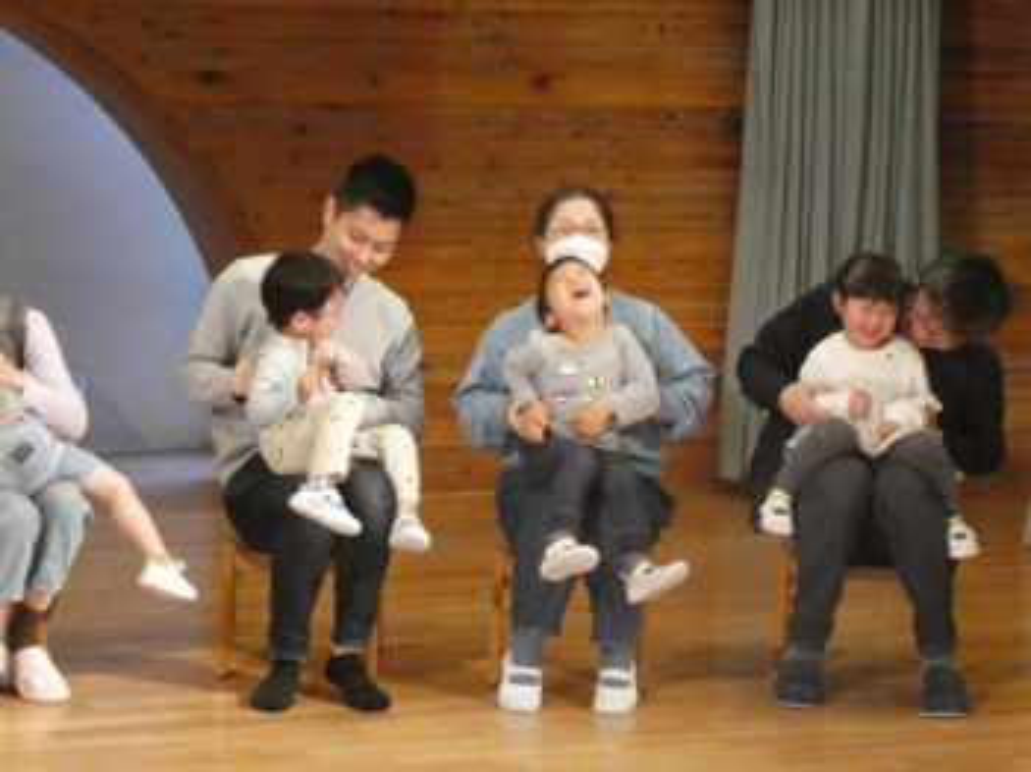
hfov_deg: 14.6
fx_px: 4018
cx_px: 516
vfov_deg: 11.0
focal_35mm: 135
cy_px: 386
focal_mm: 24.2
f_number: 5.3
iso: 3200
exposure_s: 1/100
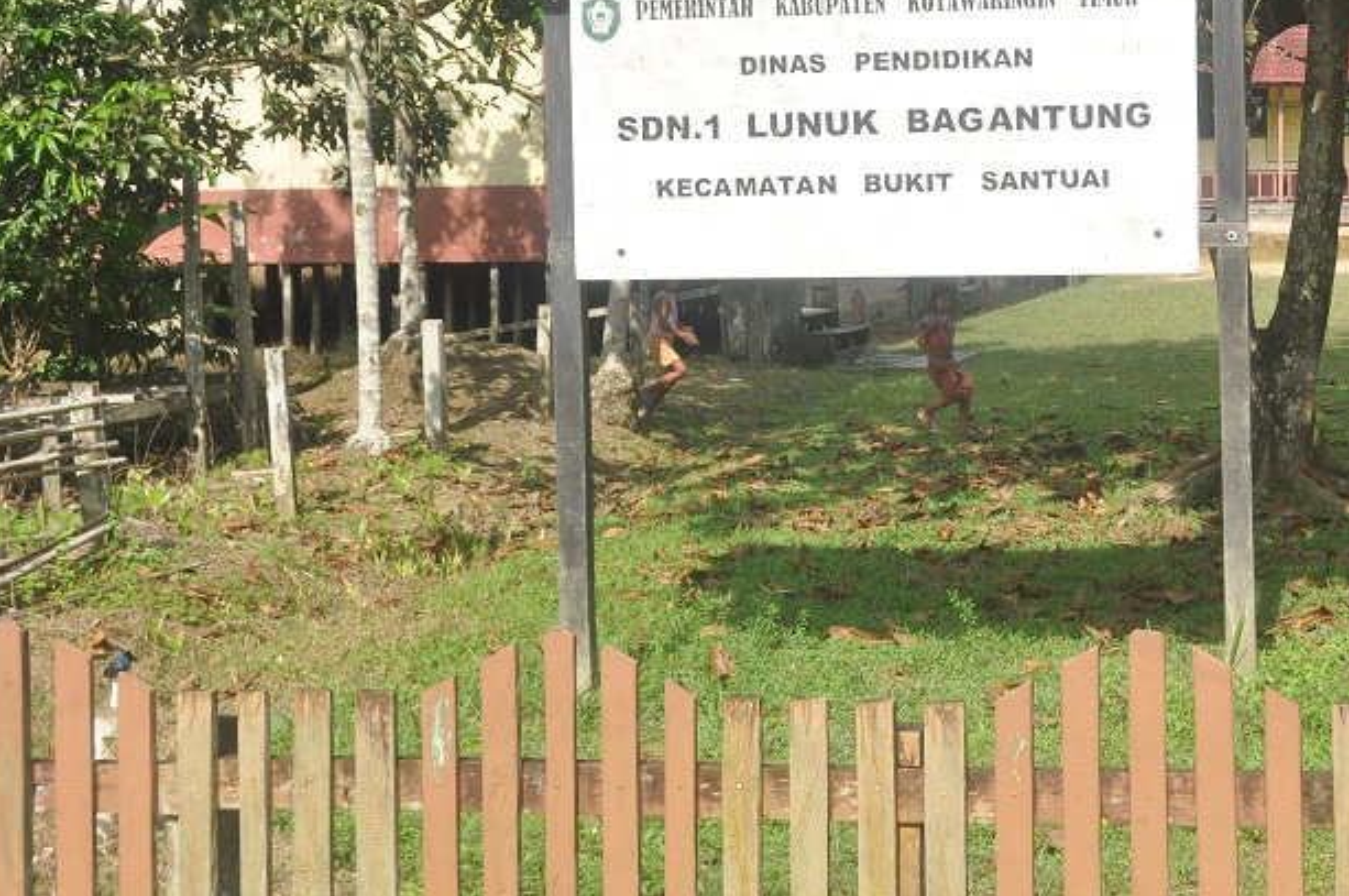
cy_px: 205
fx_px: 2358
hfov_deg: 31.2
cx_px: 1070
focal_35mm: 63
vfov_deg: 21.3
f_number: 7.1
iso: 320
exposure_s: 1/1250
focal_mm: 24
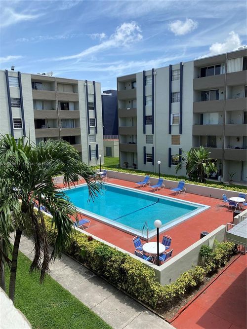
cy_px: 164
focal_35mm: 26
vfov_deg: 67.3
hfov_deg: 53.0
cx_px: 124
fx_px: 247
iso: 32
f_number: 1.8
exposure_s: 1/2315
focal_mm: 4.25
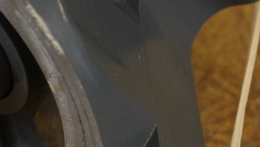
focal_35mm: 346
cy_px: 77
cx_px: 55
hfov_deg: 6.2
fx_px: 2387
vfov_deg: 3.5
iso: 400
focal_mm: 55
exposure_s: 1/125
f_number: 7.1
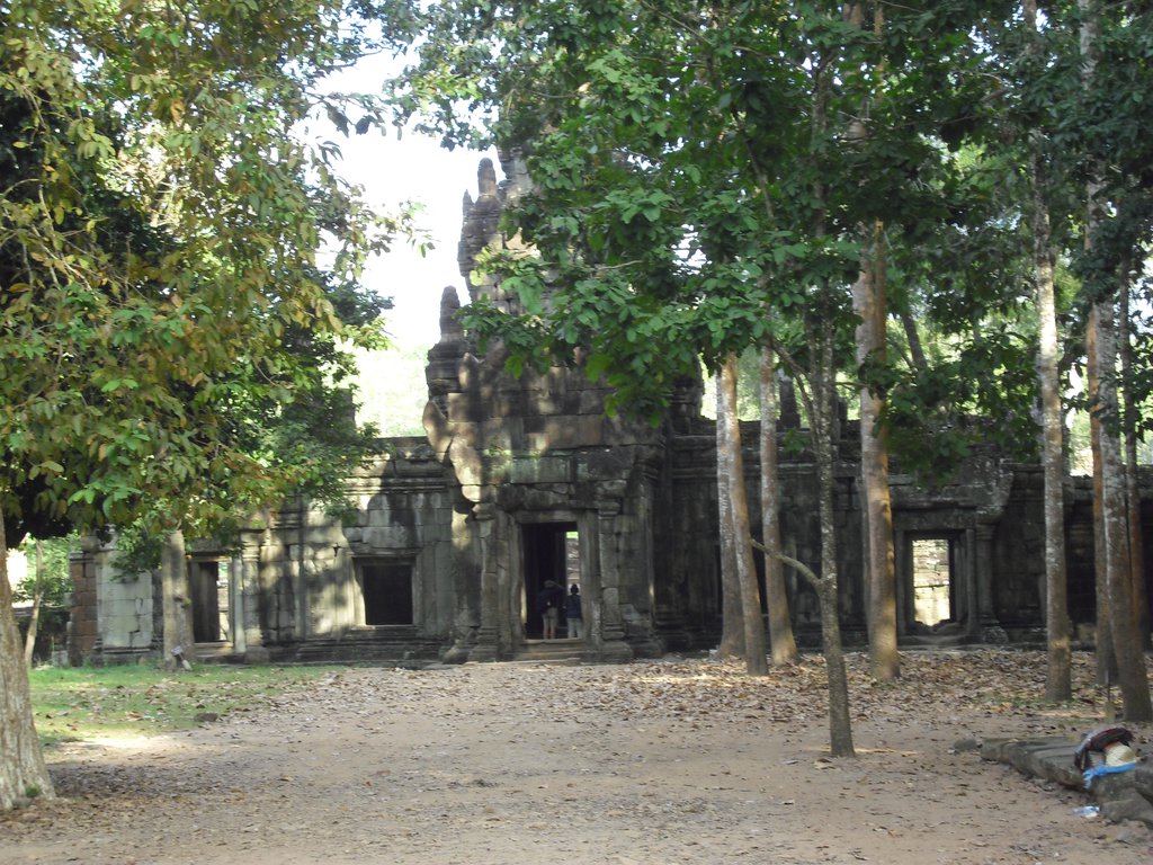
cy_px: 432
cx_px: 576
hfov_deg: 25.0
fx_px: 2598
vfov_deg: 18.9
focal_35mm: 78
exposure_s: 1/60
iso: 100
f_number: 4.2
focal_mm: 12.8
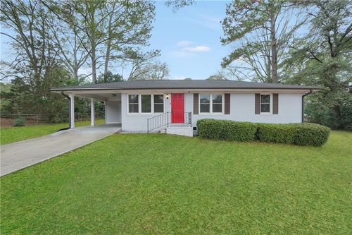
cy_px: 118
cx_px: 176
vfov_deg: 77.3
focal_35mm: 15
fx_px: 147
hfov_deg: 100.4
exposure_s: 1/60
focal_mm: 10
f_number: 4
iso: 100
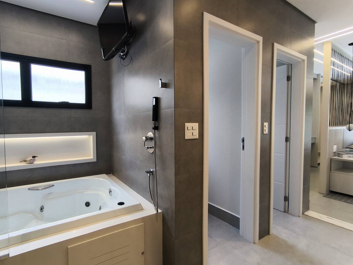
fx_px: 184
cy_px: 131
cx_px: 159
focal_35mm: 18
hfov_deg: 87.5
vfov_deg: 71.6
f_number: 2.2
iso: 64
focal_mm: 1.65
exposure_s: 1/60
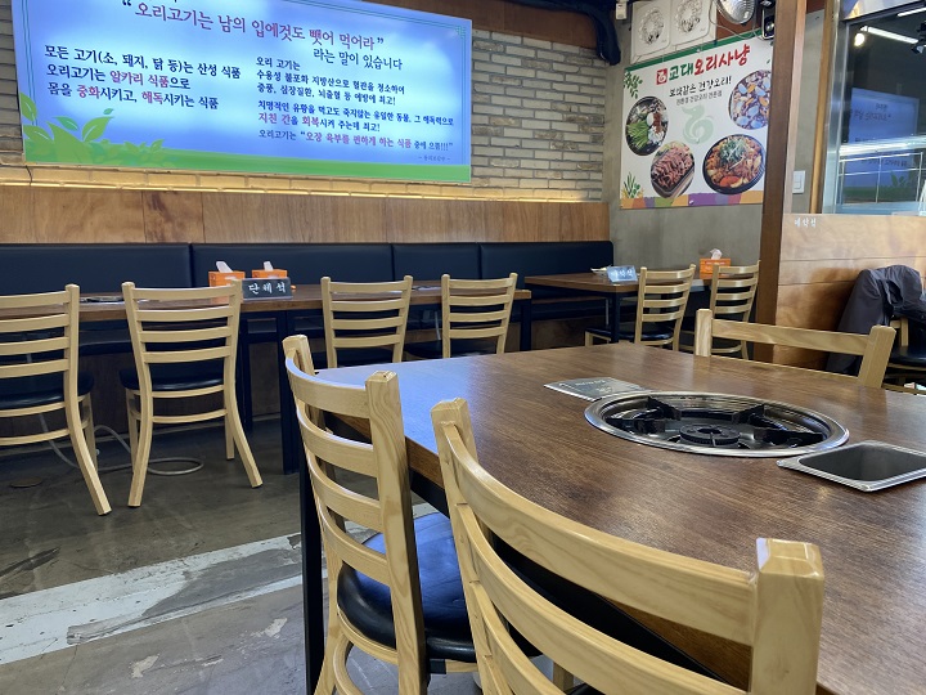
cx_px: 463
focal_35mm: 26
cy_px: 348
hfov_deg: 67.3
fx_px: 696
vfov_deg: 53.1
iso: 125
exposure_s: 1/120
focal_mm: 4.25
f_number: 1.8
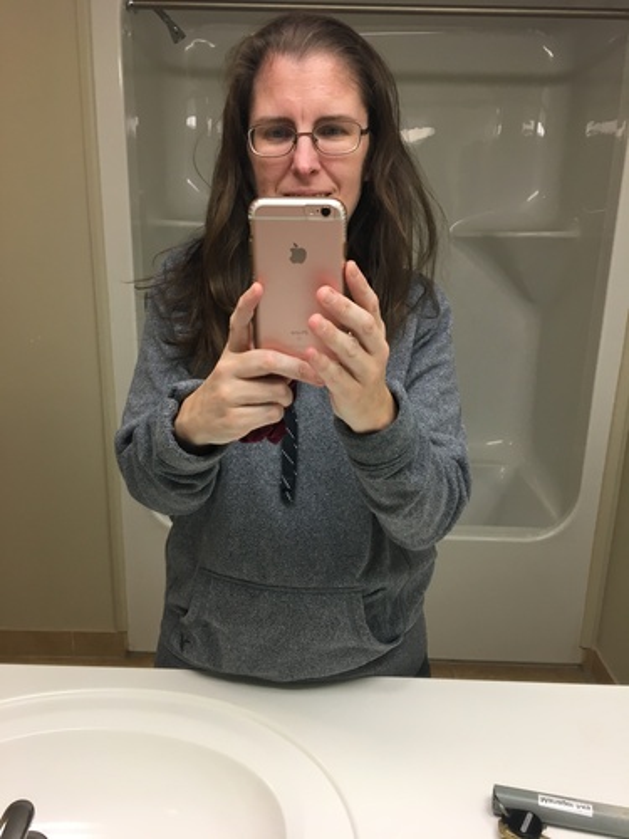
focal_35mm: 29
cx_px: 314
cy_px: 420
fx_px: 703
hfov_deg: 48.2
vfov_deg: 61.7
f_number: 2.2
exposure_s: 1/30
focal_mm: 4.15
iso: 64
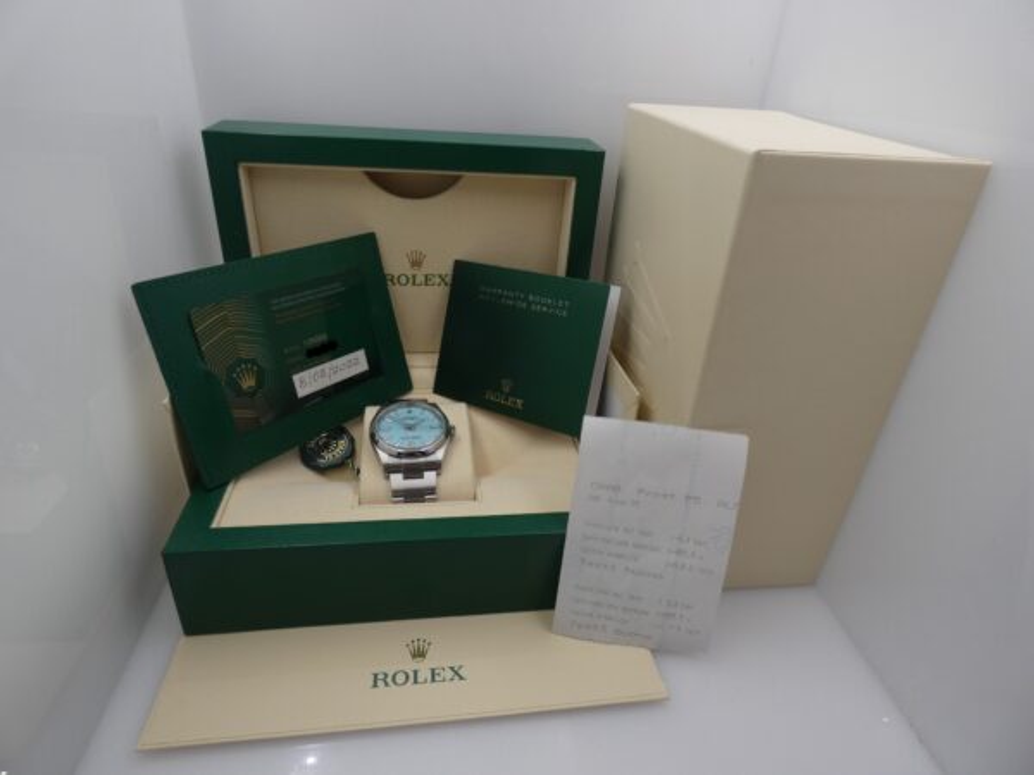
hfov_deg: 81.7
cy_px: 388
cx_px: 517
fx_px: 597
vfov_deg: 66.0
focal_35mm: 20
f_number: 2.8
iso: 80
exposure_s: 1/250
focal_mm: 3.6
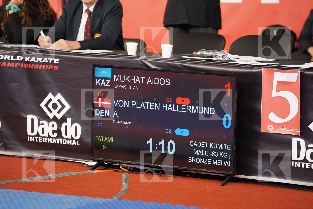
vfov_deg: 6.9
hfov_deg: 10.3
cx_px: 156
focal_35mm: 200
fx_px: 1739
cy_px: 104
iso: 6400
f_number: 2.8
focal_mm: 200
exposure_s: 1/1000
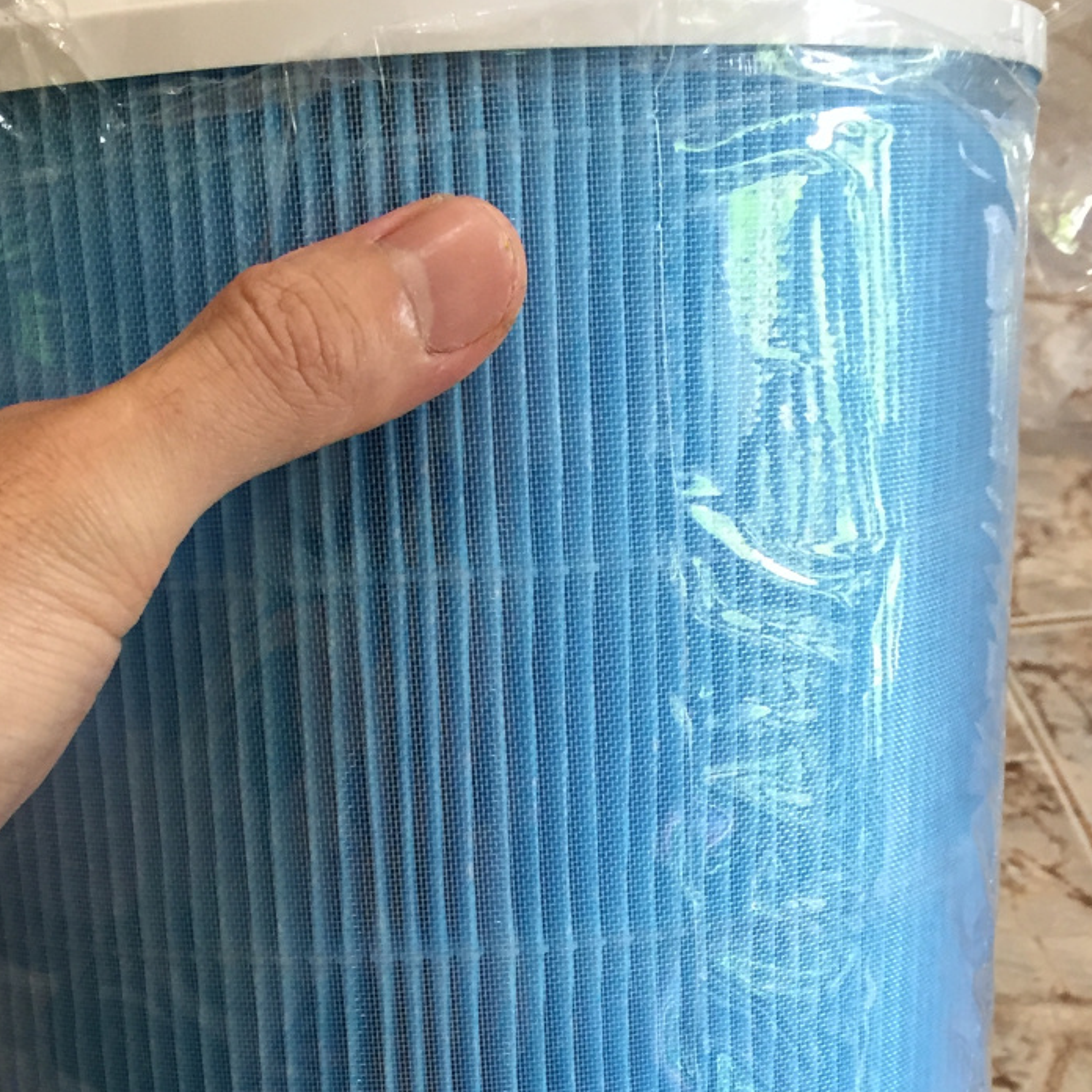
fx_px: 1927
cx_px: 353
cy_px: 909
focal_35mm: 54
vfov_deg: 30.7
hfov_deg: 31.4
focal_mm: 4.15
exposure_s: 1/33
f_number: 2.2
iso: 80
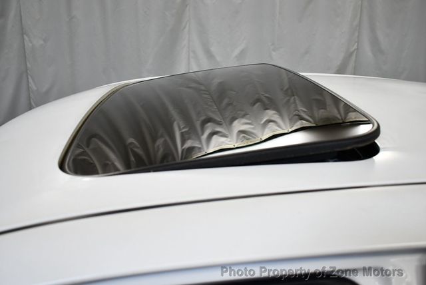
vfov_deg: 36.9
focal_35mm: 36
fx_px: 426
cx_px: 213
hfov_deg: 53.1
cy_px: 142
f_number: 3.5
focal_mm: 18
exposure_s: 1/250
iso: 720
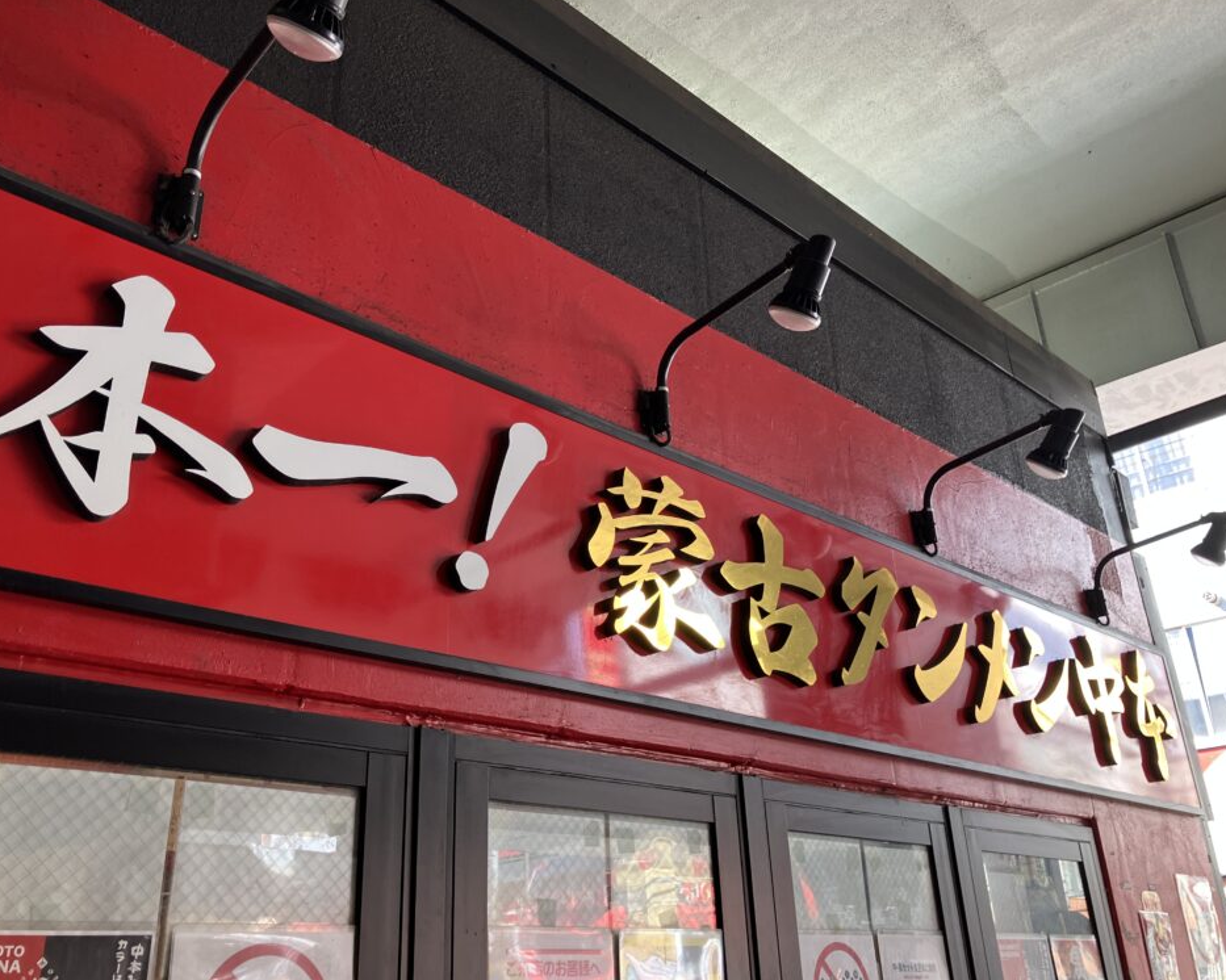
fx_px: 1088
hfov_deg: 58.8
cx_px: 582
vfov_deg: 48.5
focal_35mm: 30
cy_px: 498
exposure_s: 1/100
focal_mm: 3.99
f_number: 1.8
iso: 80
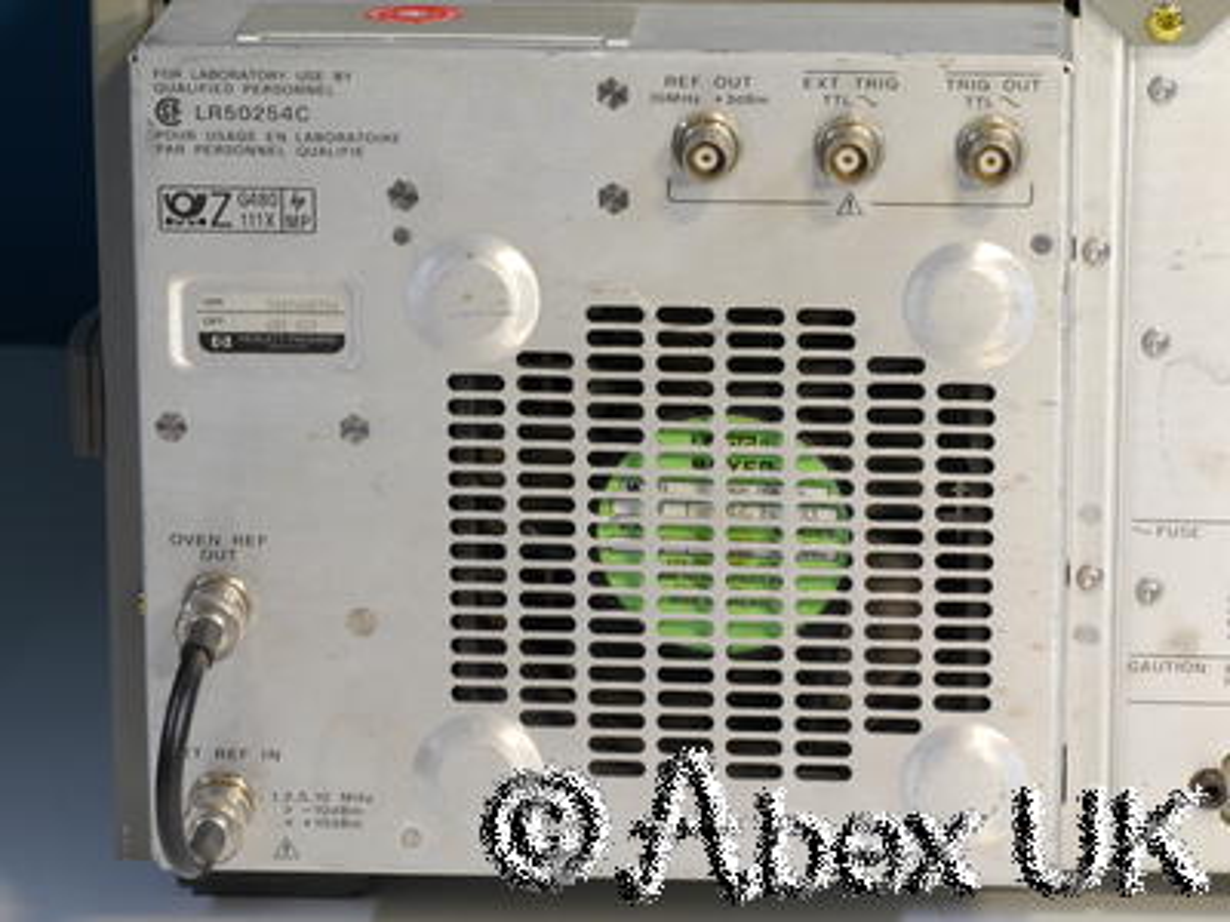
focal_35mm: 154
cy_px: 461
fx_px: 5472
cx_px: 615
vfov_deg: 9.6
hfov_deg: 12.8
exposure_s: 1/2.5
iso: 400
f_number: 14
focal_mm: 77
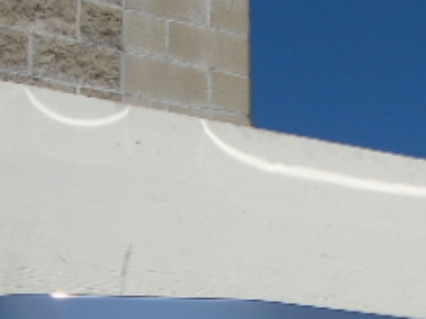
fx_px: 1513
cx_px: 416
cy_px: 284
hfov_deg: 15.8
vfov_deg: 12.0
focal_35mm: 123
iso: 100
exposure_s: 1/320
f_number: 10.3
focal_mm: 7.4
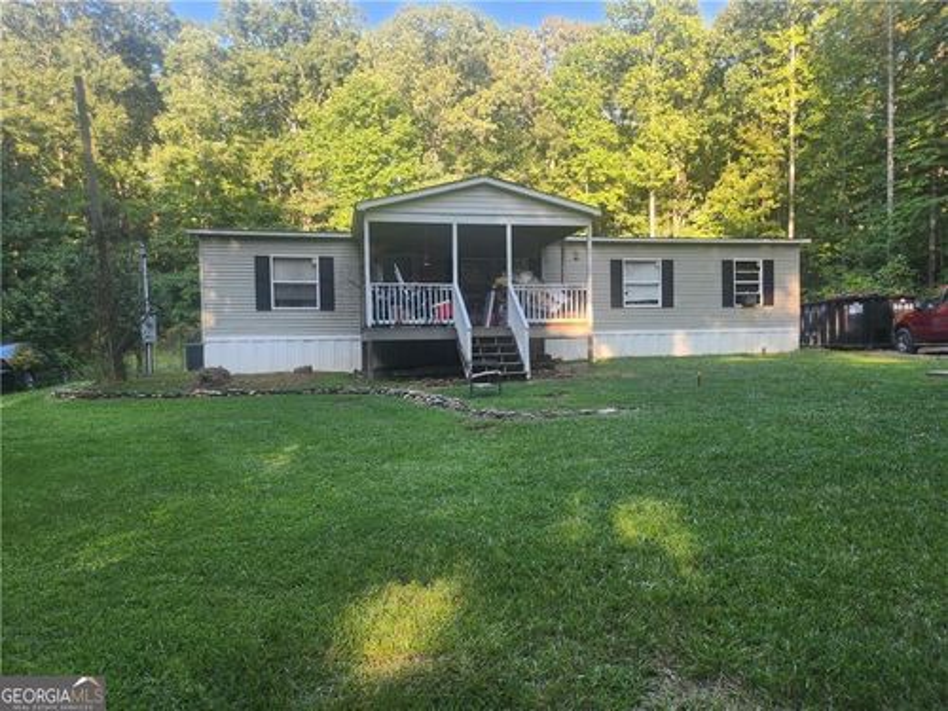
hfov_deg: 71.6
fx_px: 657
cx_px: 474
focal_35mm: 24
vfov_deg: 56.8
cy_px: 356
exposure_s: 1/185
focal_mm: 5
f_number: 1.8
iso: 50
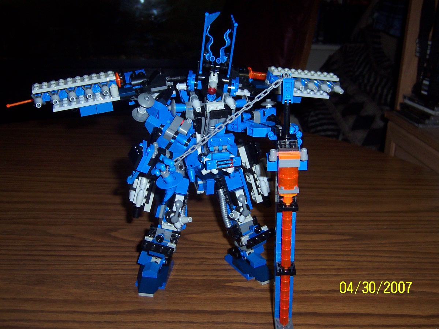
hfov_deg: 51.4
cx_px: 220
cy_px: 164
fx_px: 457
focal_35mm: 36
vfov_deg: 39.7
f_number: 2.8
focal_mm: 5.6
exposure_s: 1/60
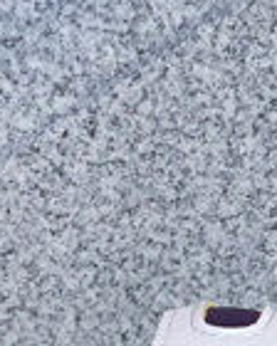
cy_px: 607
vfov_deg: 9.5
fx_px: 1988
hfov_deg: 7.6
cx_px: 584
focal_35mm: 194
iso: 25
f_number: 2.4
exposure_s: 1/369
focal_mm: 3.3
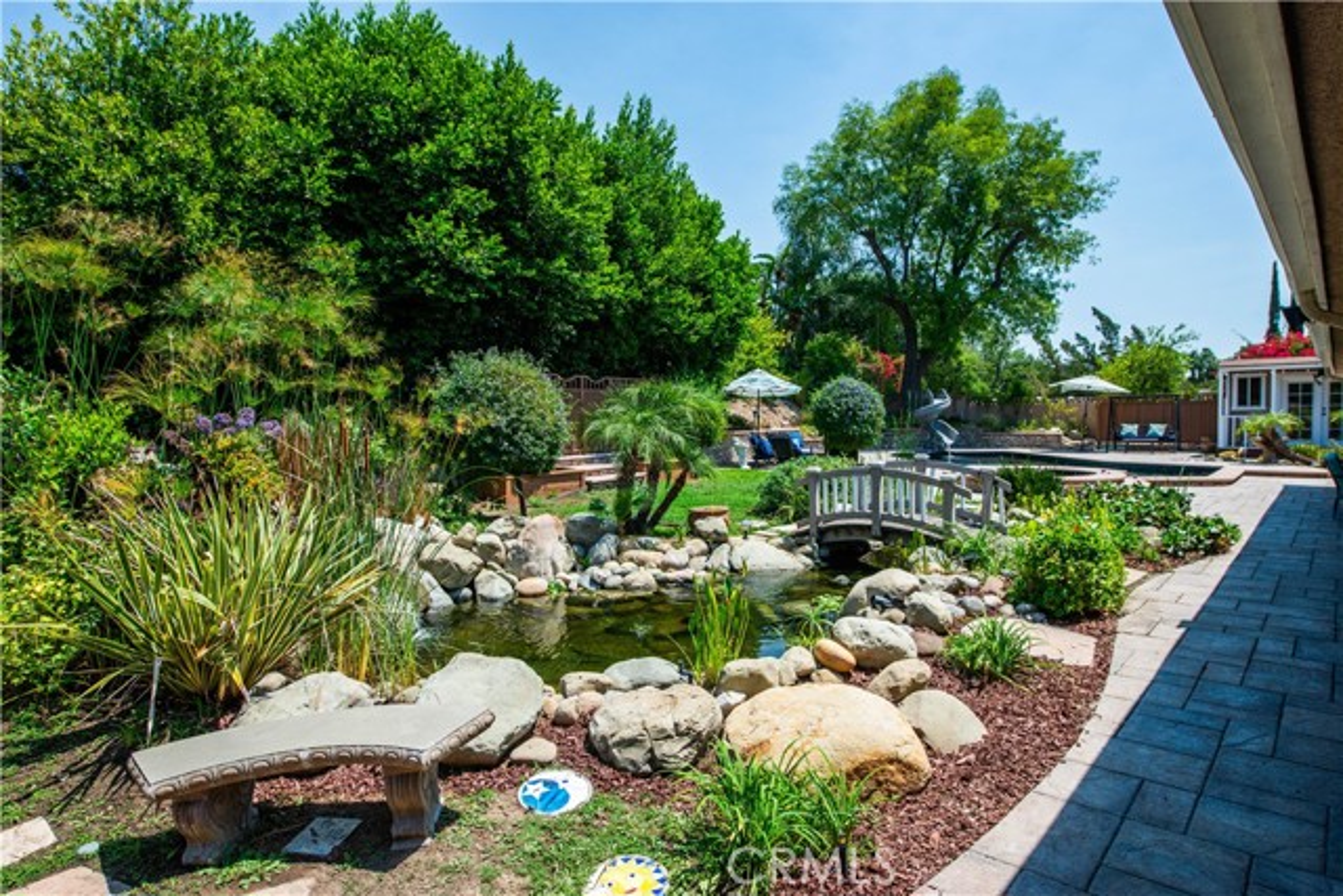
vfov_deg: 62.0
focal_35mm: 20
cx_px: 672
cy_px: 448
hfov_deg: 84.0
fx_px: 746
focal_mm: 20
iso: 400
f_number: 7.1
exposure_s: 1/2000
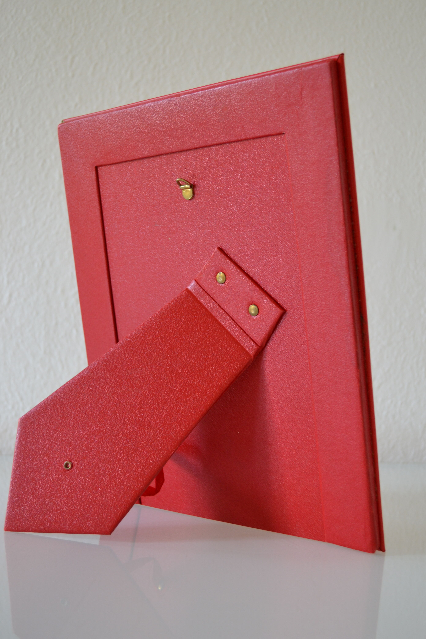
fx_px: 763
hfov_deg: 31.2
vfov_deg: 45.4
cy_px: 306
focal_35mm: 43
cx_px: 228
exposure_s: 1/30
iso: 400
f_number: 4.2
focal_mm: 26
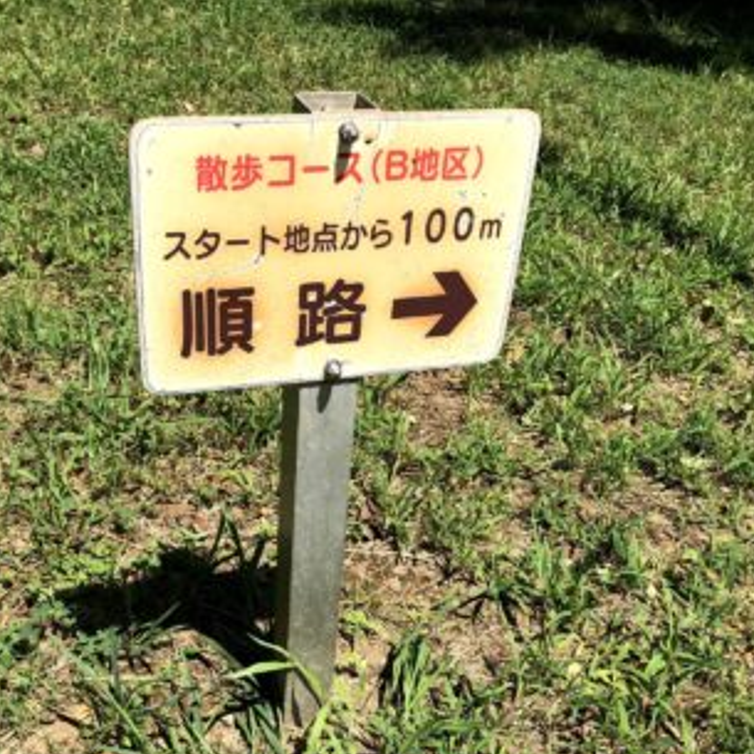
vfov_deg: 42.7
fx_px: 961
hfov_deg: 42.7
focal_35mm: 39
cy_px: 440
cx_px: 326
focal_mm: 3.99
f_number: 1.8
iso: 20
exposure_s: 1/2667
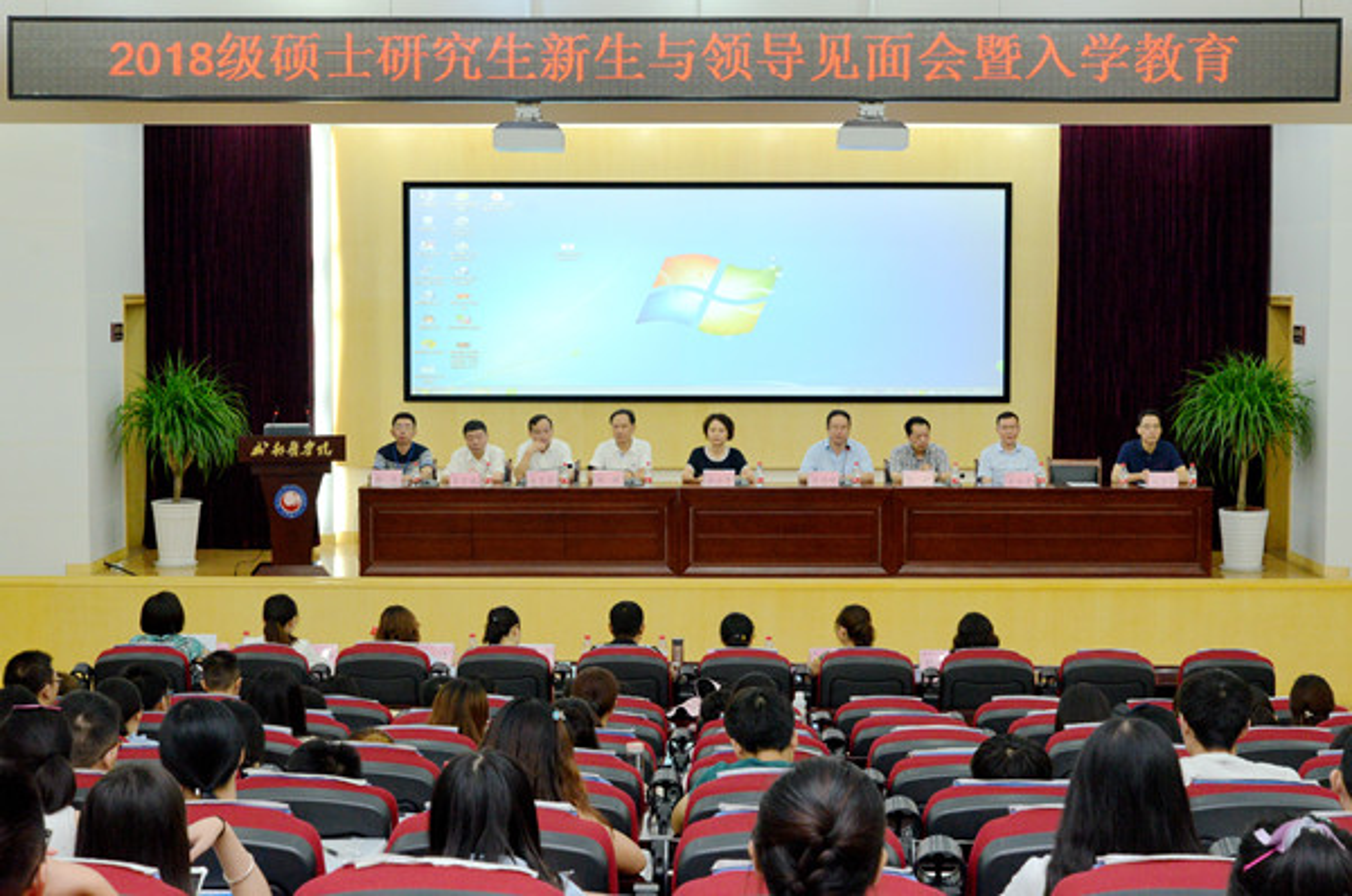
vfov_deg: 25.9
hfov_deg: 38.2
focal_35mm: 52
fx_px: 1950
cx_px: 676
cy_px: 448
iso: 2500
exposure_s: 1/80
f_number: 9
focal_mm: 52
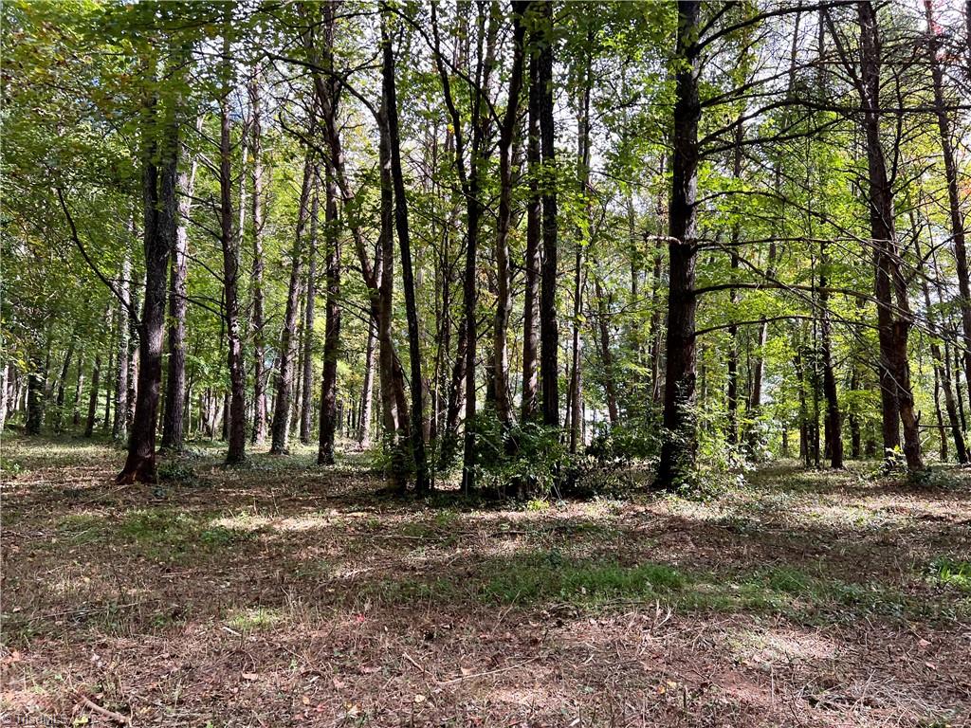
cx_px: 486
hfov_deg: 67.3
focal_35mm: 26
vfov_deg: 53.1
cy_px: 364
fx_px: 729
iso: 50
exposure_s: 1/171
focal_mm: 5.7
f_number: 1.5
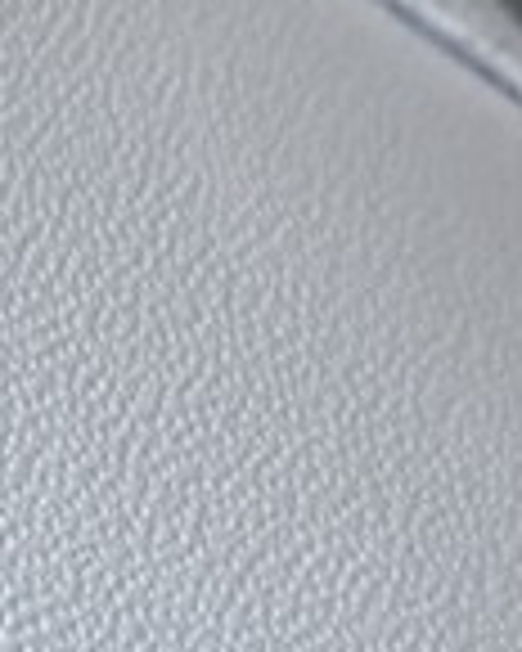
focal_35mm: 140
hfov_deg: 10.7
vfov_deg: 13.5
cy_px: 737
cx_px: -252
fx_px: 2704
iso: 40
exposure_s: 1/100
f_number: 1.8
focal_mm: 4.25
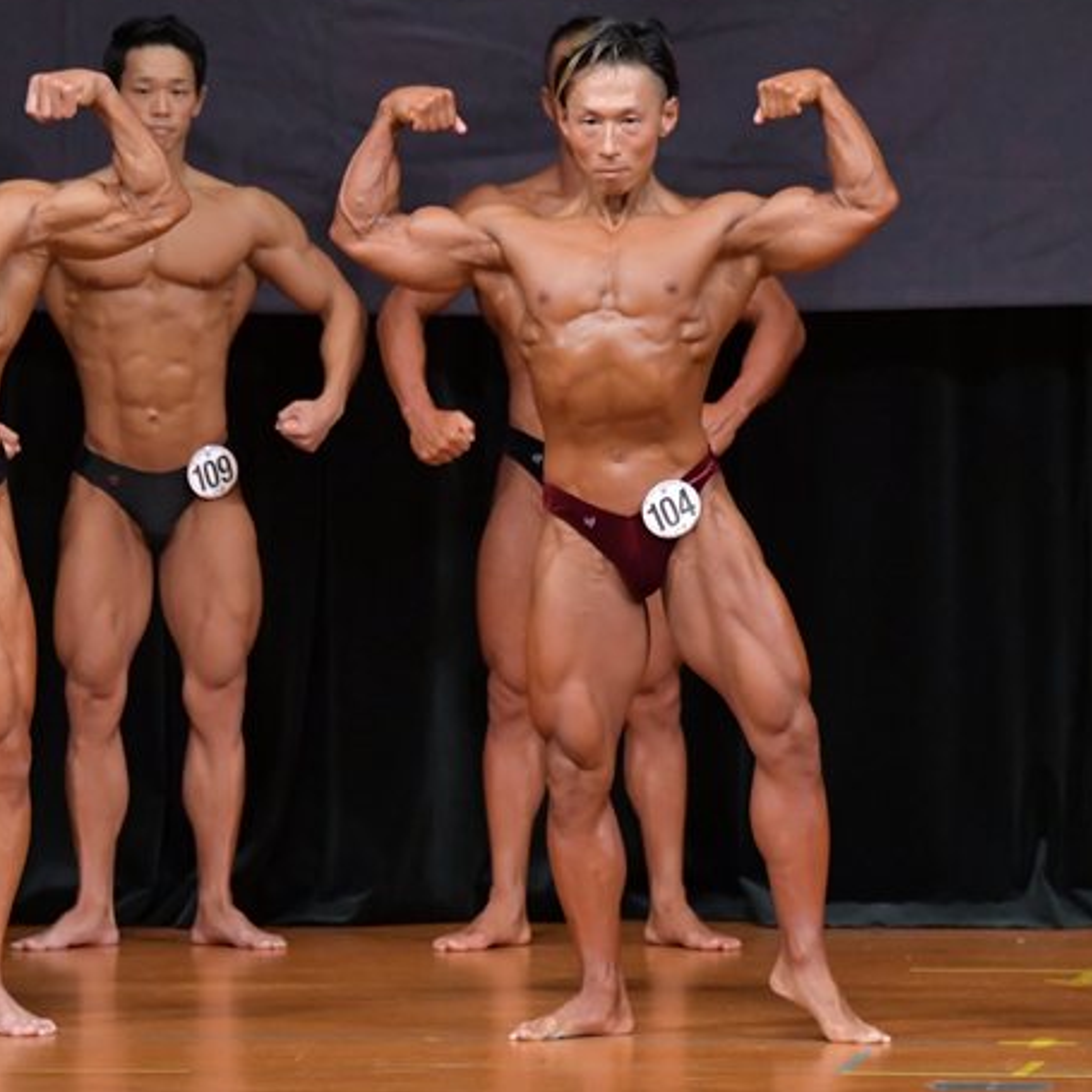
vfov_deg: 4.3
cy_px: 506
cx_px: 227
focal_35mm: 412
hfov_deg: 4.3
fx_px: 14704
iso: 5000
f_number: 5.6
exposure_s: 1/400
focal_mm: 190
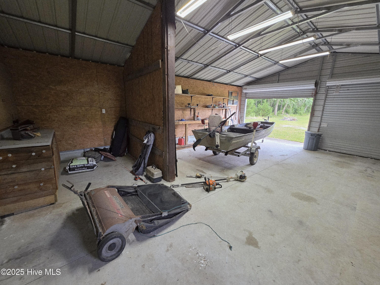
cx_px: 190
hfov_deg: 106.2
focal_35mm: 13
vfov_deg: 89.9
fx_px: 143
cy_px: 142
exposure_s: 1/120
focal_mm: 2.2
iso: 200
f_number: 1.9
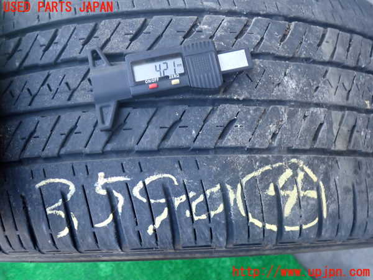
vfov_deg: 46.8
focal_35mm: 30
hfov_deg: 60.0
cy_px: 140
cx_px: 186
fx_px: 323
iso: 500
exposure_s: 1/125
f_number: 2.3
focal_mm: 5.4
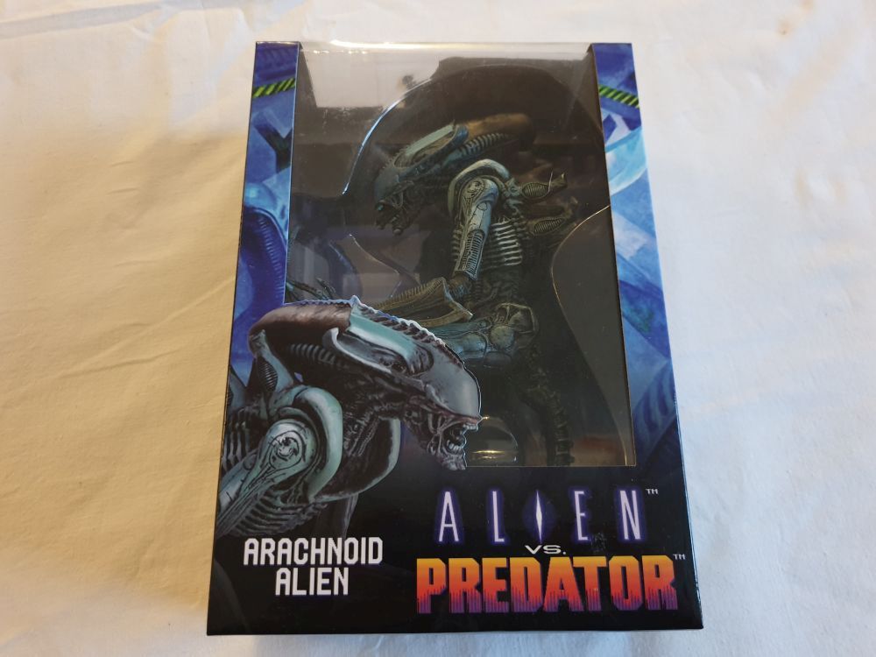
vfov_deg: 53.1
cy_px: 328
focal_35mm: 26
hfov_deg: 67.3
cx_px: 438
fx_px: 658
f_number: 1.5
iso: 320
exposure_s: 1/17
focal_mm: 4.3
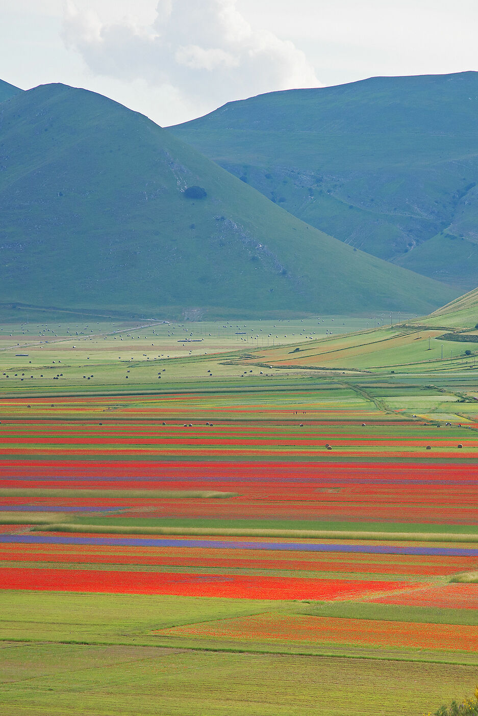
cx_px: 326
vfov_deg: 10.0
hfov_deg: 6.7
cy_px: 366
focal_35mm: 205
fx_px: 4082
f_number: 4
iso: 500
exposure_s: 1/800
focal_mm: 120
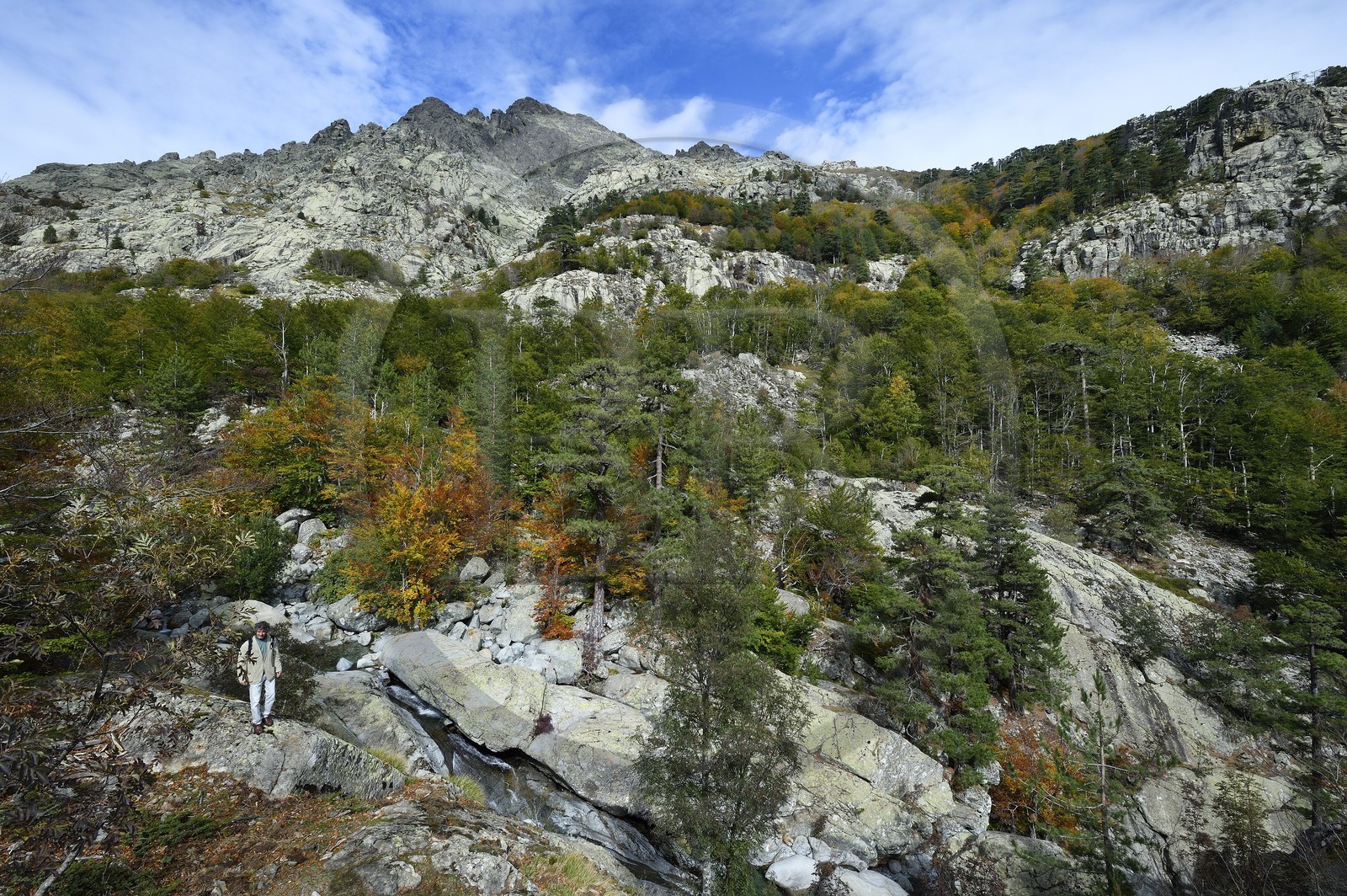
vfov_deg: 81.1
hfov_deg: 104.3
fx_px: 523
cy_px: 448
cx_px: 674
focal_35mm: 14
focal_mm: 14
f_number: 11
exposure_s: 1/250
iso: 200
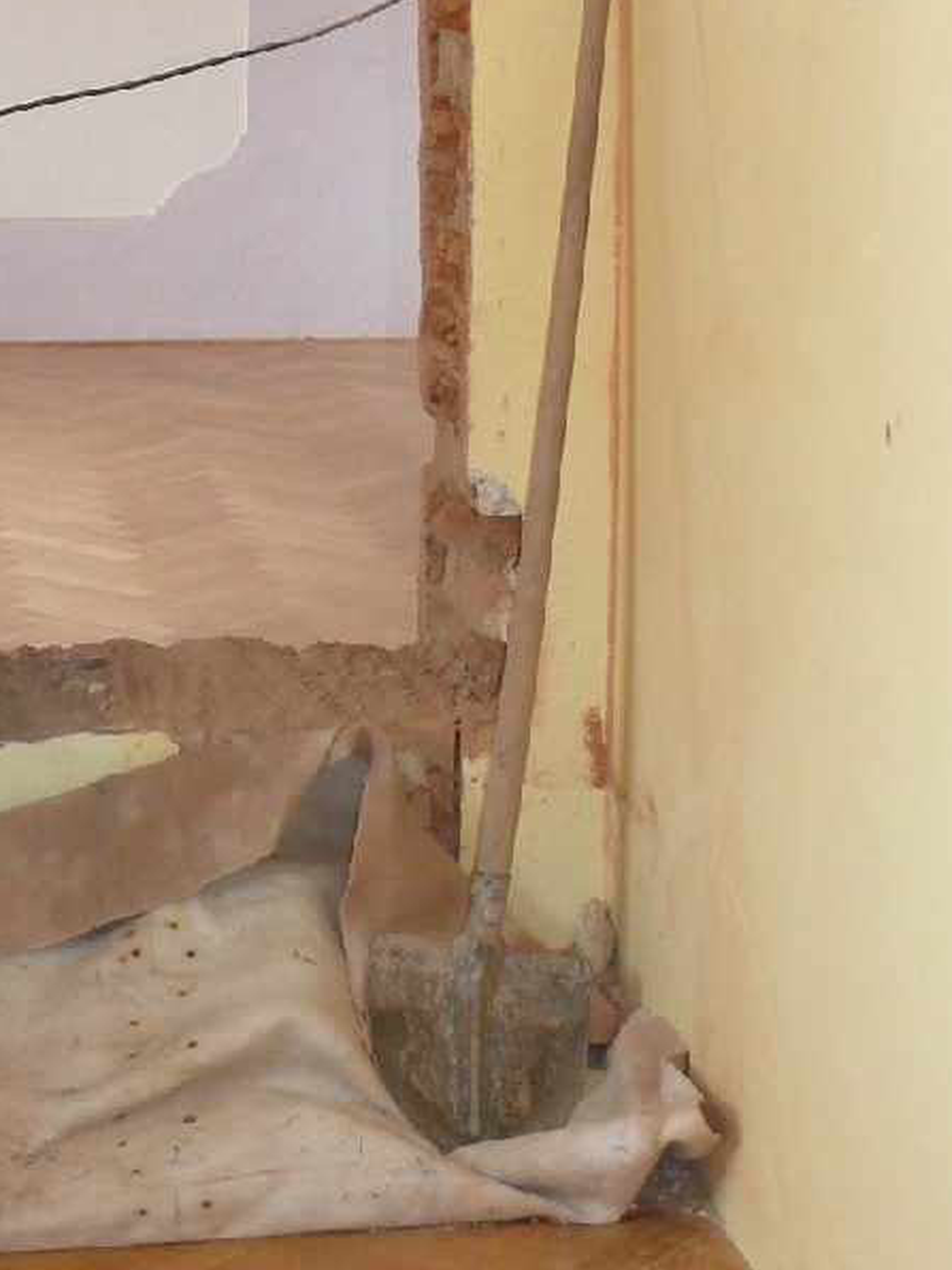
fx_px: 3447
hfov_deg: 15.3
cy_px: 181
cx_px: -126
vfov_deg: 20.5
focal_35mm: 94
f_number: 2.8
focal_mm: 7.4
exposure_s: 1/40
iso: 200
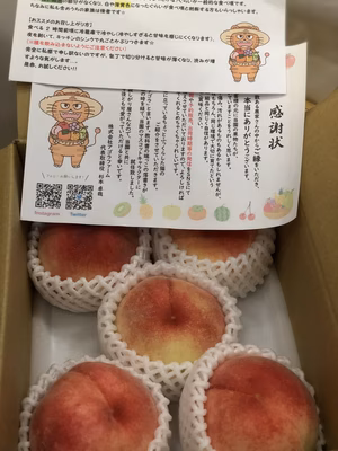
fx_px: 677
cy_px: 226
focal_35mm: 52
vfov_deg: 36.8
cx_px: 169
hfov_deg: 28.0
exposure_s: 1/11
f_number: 2.4
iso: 160
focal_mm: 6
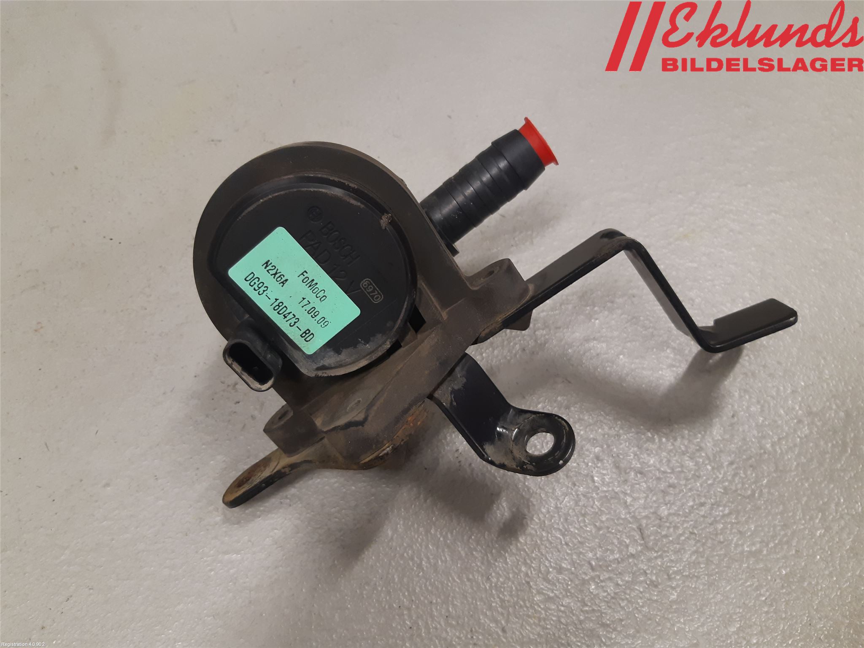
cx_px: 432
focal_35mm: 26
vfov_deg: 53.1
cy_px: 324
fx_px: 649
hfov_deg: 67.3
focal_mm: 3.93
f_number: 1.7
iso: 125
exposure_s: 1/50
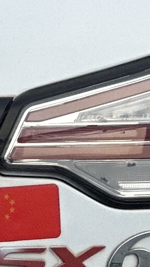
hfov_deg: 1.8
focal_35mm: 659
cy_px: 148
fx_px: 4654
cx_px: -511
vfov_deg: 3.3
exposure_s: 1/281
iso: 25
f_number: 2.8
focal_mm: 9
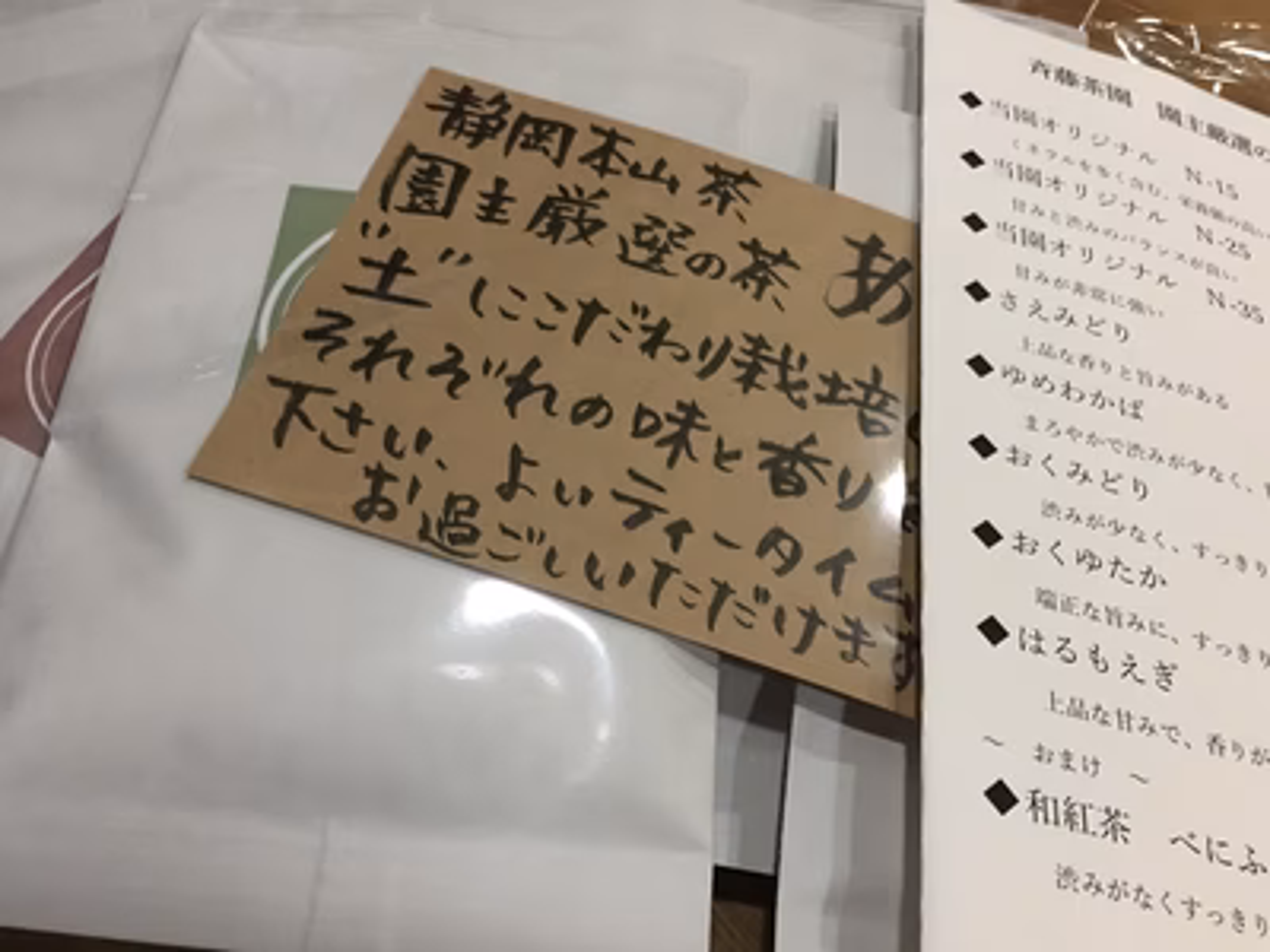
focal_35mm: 29
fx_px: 1064
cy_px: 476
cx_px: 635
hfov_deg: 61.7
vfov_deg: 48.2
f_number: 2.2
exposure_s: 1/15
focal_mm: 4.15
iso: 100
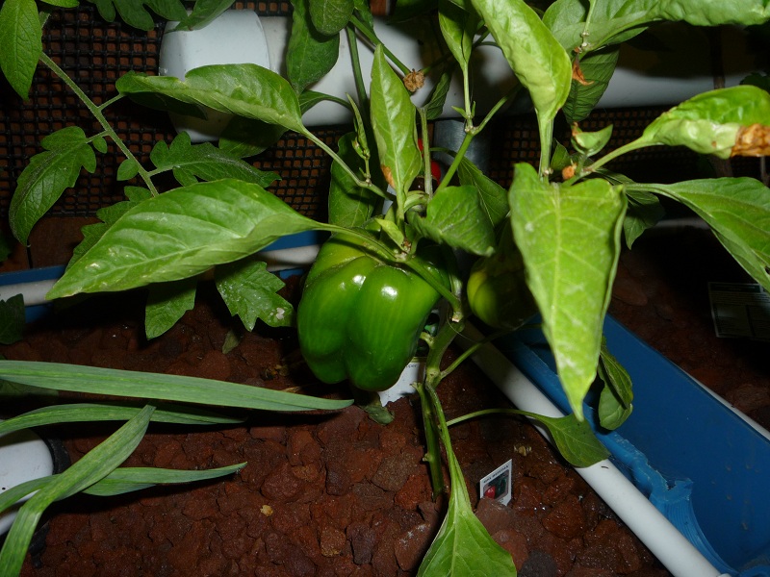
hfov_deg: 51.4
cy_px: 288
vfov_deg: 39.7
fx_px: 801
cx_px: 385
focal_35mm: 36
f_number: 3.7
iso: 100
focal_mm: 6.3
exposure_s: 1/30
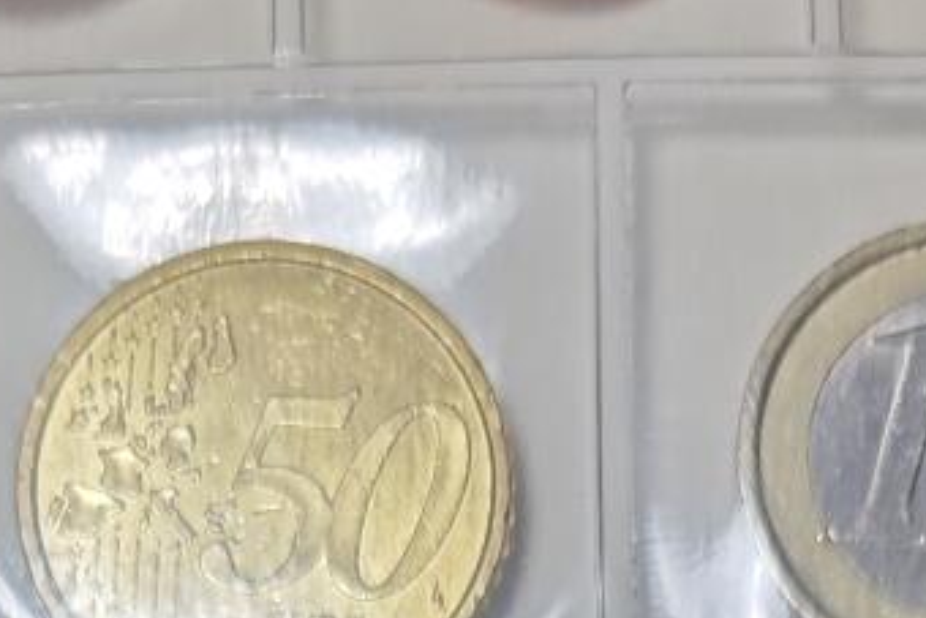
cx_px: 493
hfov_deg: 15.5
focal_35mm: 132
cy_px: 1829
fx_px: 3397
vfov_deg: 8.7
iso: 80
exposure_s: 1/88.7
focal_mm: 5.84
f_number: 1.6
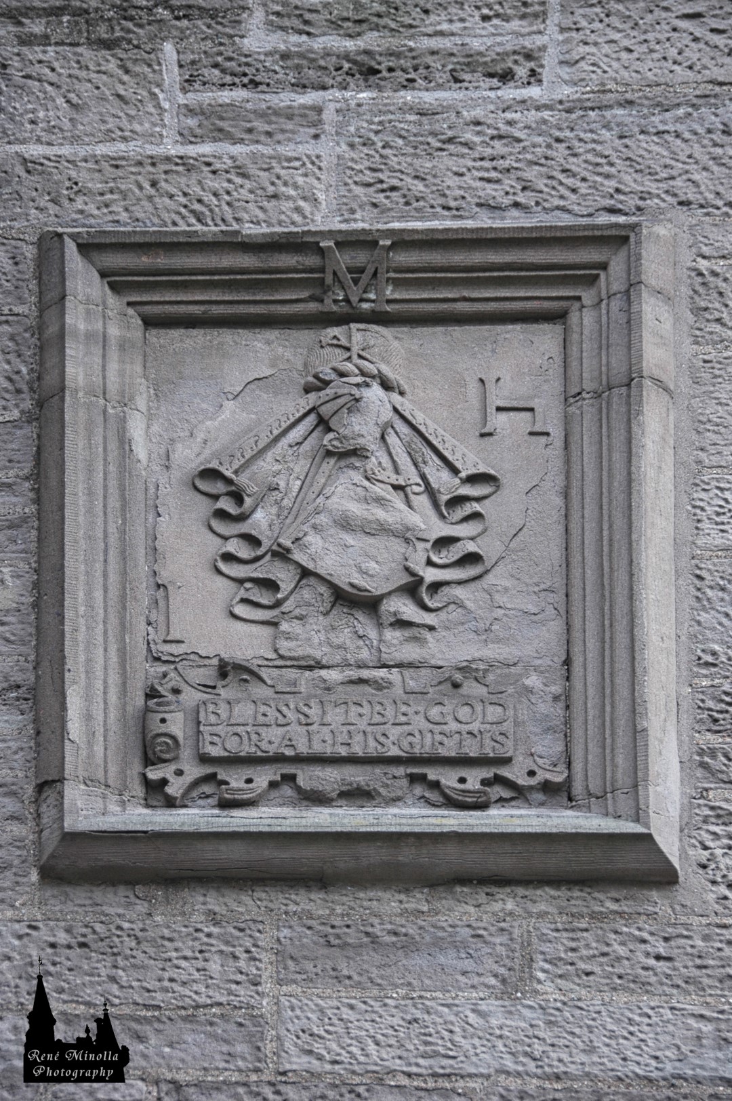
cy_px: 550
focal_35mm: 123
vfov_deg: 16.7
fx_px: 3758
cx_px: 366
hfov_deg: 11.1
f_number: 5.3
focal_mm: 82
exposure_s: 1/40
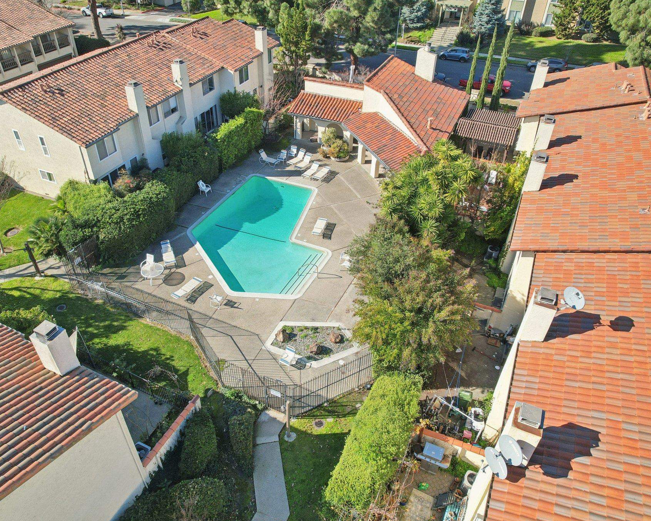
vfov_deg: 56.8
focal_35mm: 25
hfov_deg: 68.0
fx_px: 482
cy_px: 261
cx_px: 296
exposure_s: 1/160
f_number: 2.8
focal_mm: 8.4
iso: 100
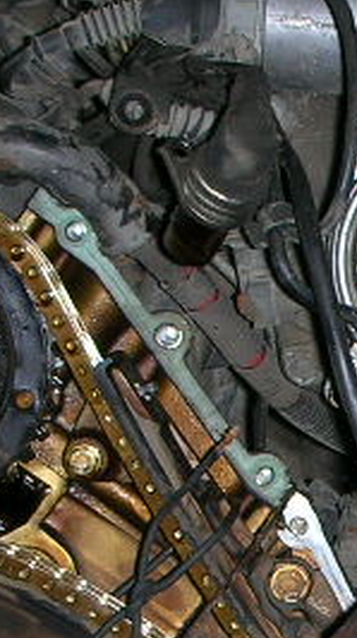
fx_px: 2482
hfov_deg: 8.1
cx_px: 544
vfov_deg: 14.4
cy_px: 628
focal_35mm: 147
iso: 50
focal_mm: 5.8
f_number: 3
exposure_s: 1/60.1
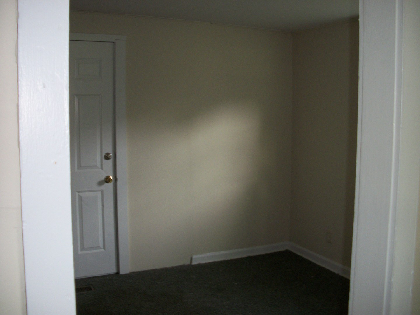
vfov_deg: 40.7
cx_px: 210
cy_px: 158
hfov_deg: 52.6
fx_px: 425
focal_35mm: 35
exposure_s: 1/30
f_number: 3.1
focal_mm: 6.3
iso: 160
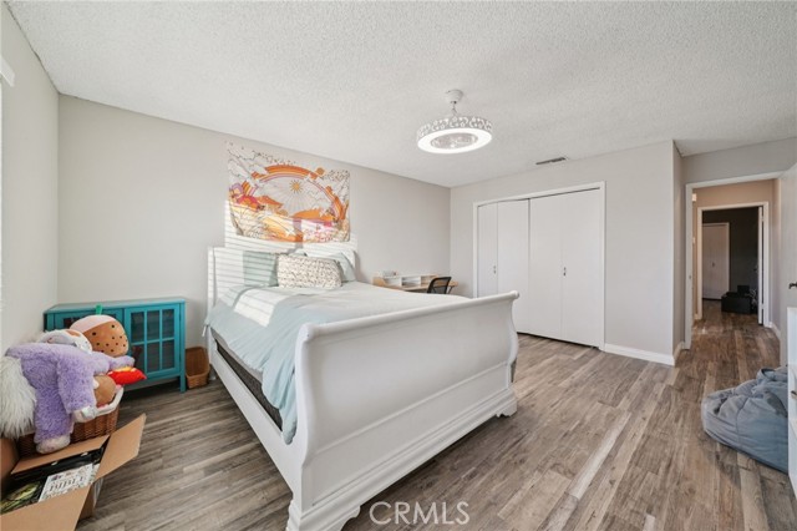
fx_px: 266
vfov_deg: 89.9
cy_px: 266
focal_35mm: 12
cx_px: 398
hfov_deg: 112.6
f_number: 8
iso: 400
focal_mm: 12
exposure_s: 1/25
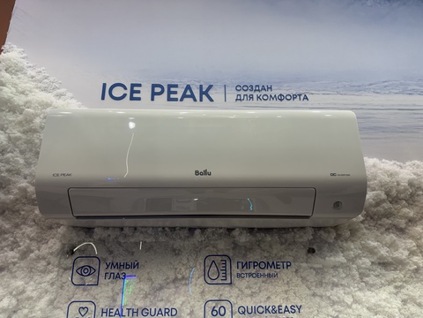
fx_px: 293
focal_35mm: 24
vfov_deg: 56.8
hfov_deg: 71.6
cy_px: 159
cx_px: 212
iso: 64
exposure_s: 1/209
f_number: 1.78
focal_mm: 6.76
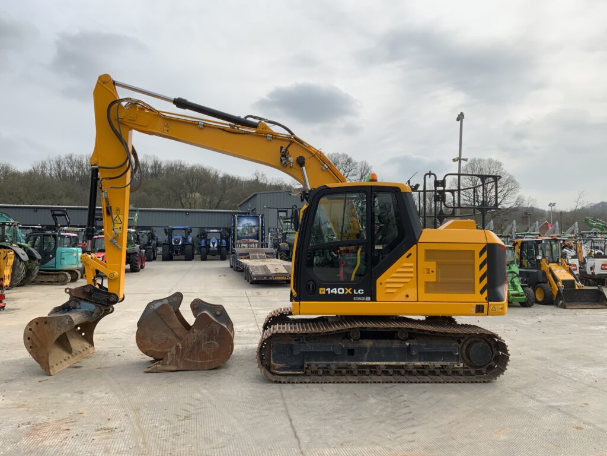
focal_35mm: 29
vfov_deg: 48.2
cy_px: 228
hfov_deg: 61.7
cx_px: 304
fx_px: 509
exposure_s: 1/842
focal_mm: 3
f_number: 1.8
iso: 16
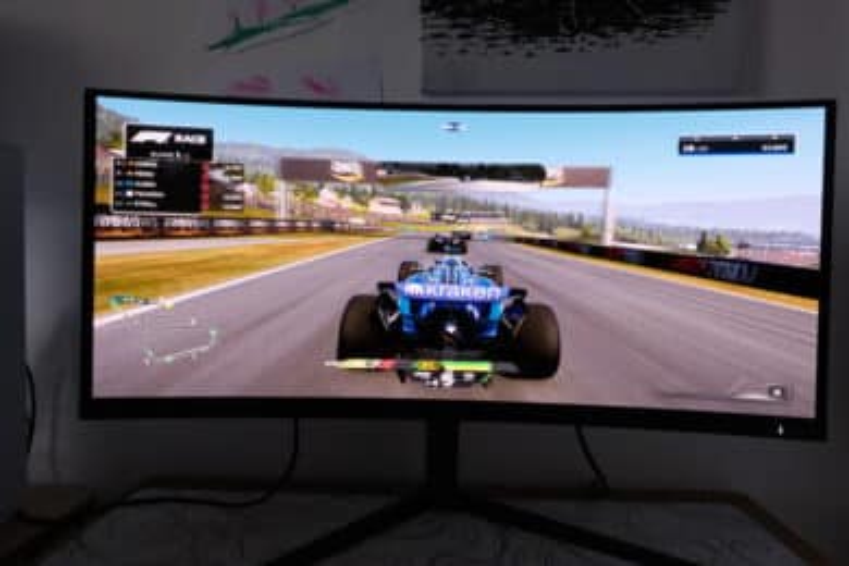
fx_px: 613
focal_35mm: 26
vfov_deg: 49.6
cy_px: 283
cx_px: 424
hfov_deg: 69.4
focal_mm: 17.5
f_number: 8
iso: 3200
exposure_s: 1/34
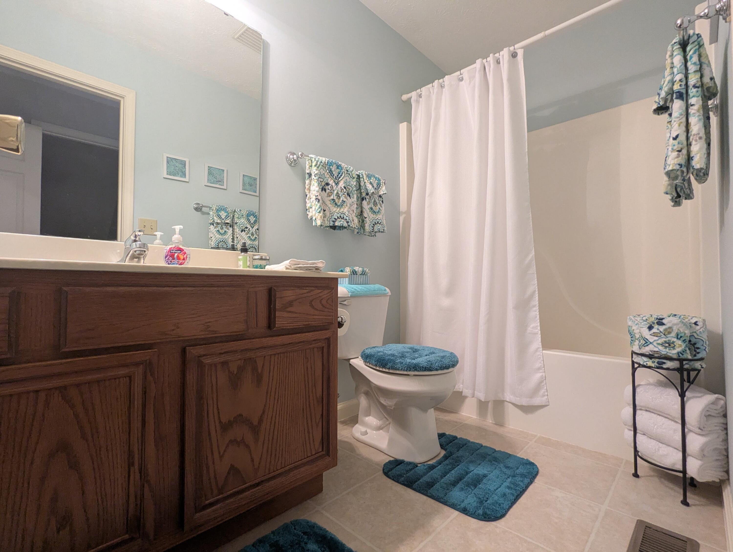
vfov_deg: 78.2
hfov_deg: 94.4
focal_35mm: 16
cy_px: 276
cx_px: 366
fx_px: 339
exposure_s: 1/24
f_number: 2.2
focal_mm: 2.35
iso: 279
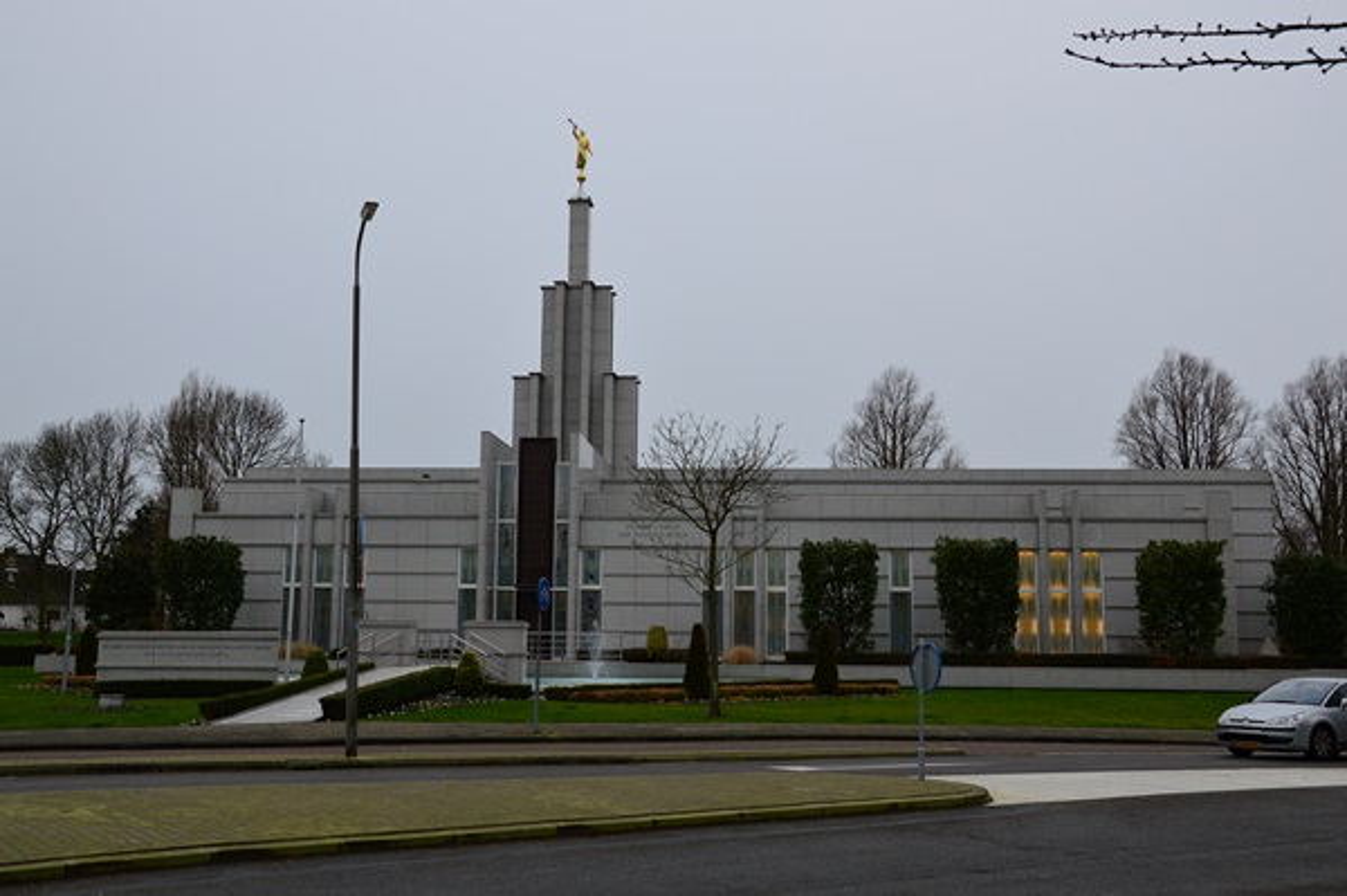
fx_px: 1402
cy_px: 448
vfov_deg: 35.4
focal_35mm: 38
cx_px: 674
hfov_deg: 51.3
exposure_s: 1/400
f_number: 7.1
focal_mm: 25
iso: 400
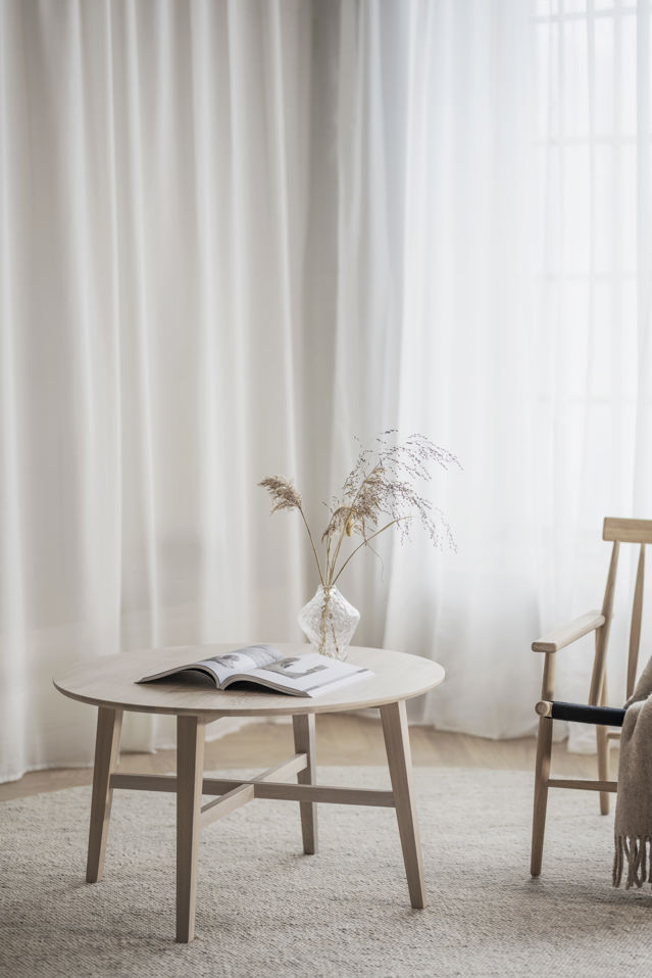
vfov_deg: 23.9
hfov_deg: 16.1
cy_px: 489
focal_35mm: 85
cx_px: 326
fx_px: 2308
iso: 100
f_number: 1.8
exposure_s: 1/25
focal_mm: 85
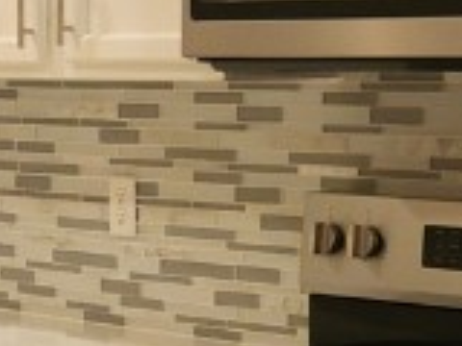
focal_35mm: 147
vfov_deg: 10.1
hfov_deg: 13.3
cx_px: 66
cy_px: 294
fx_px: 1962
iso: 160
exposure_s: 1/60
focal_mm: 5.4
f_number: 1.8
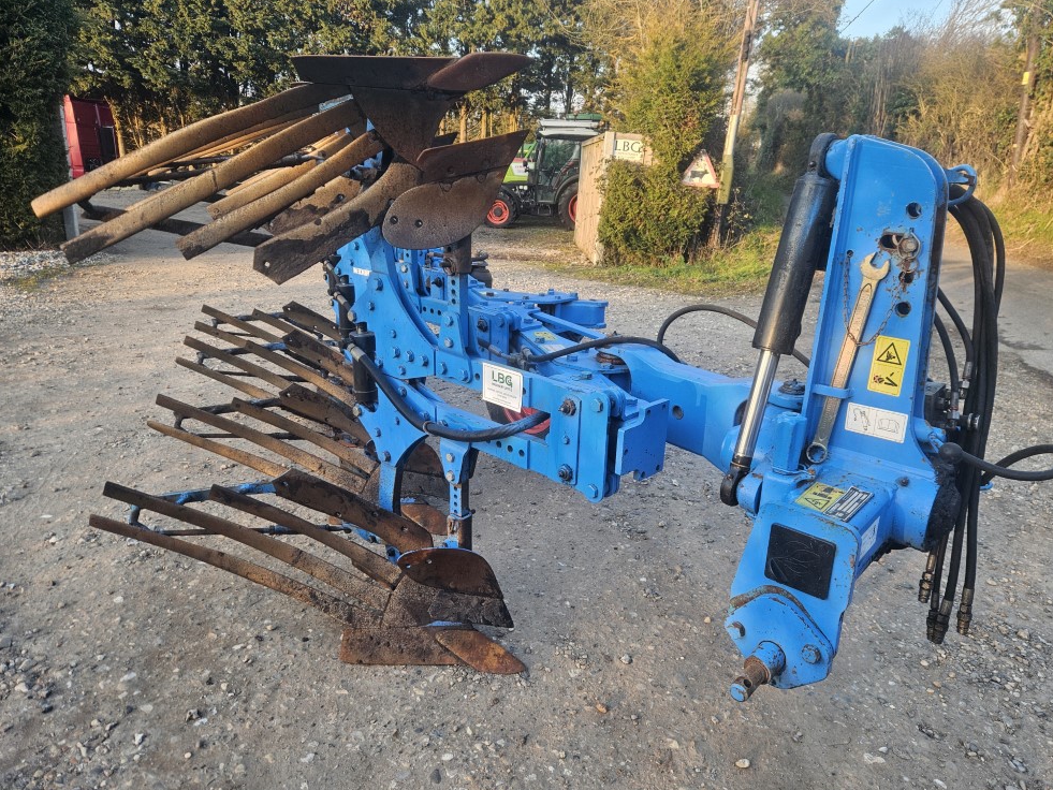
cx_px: 547
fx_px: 730
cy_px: 403
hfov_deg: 71.6
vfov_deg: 56.8
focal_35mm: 24
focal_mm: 5.4
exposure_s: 1/180
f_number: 1.8
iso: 64
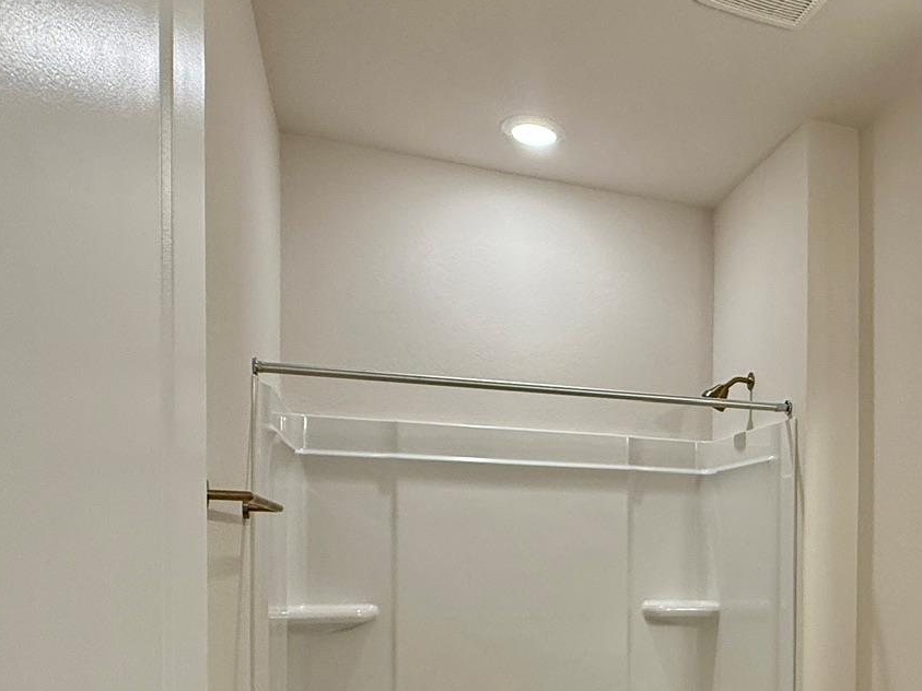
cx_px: 775
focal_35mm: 34
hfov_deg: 49.8
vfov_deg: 39.8
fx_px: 905
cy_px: 570
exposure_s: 1/120
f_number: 2.2
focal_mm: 2.22
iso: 160
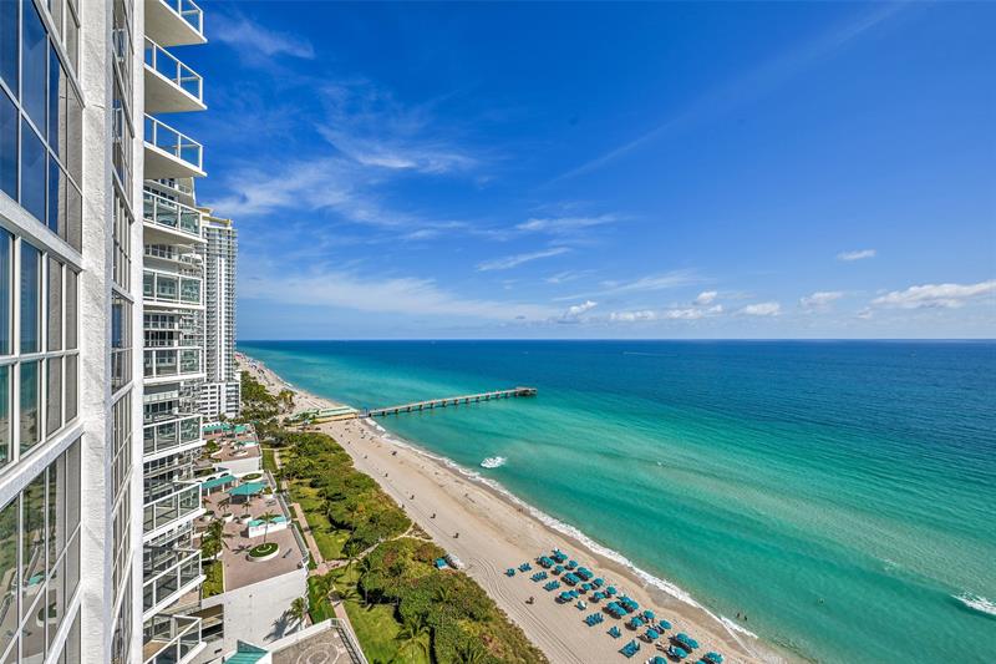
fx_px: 387
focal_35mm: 14
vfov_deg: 81.2
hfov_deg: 104.3
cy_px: 332
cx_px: 498
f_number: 10
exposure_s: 1/250
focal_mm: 14
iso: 40
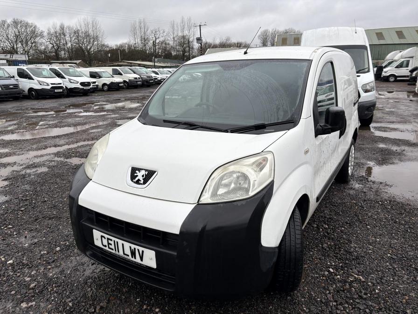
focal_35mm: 26
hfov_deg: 67.3
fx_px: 314
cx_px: 209
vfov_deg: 53.1
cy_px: 157
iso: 32
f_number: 1.6
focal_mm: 5.96
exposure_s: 1/151
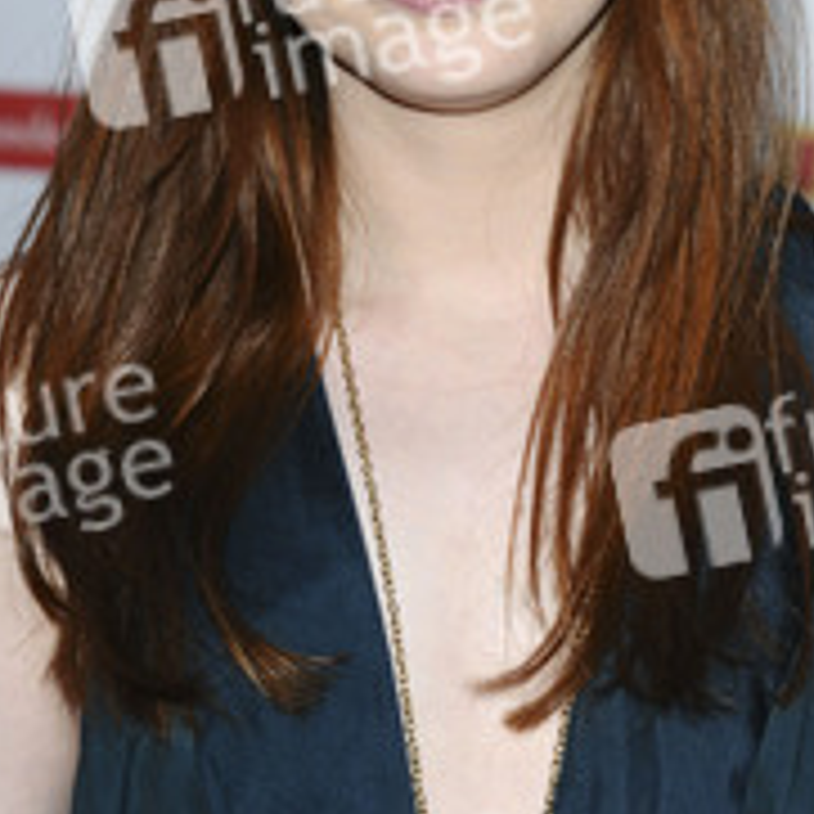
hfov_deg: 7.7
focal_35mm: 226
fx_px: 6013
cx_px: 434
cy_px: 247
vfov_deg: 7.7
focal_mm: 80
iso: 320
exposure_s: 1/250
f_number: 5
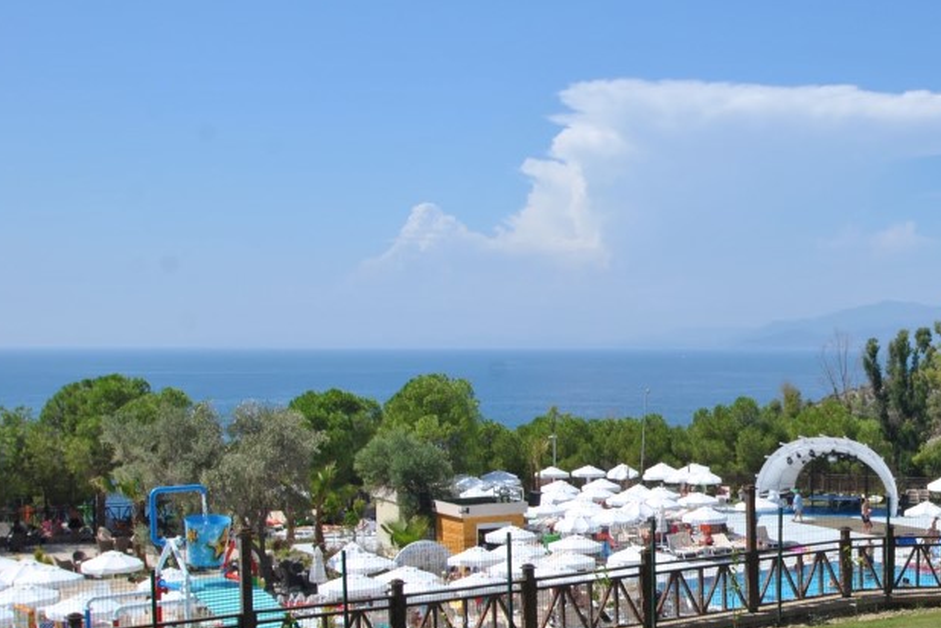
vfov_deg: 25.4
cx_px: 853
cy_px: 431
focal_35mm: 53
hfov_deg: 35.3
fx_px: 1383
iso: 100
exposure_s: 1/250
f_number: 8
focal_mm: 19
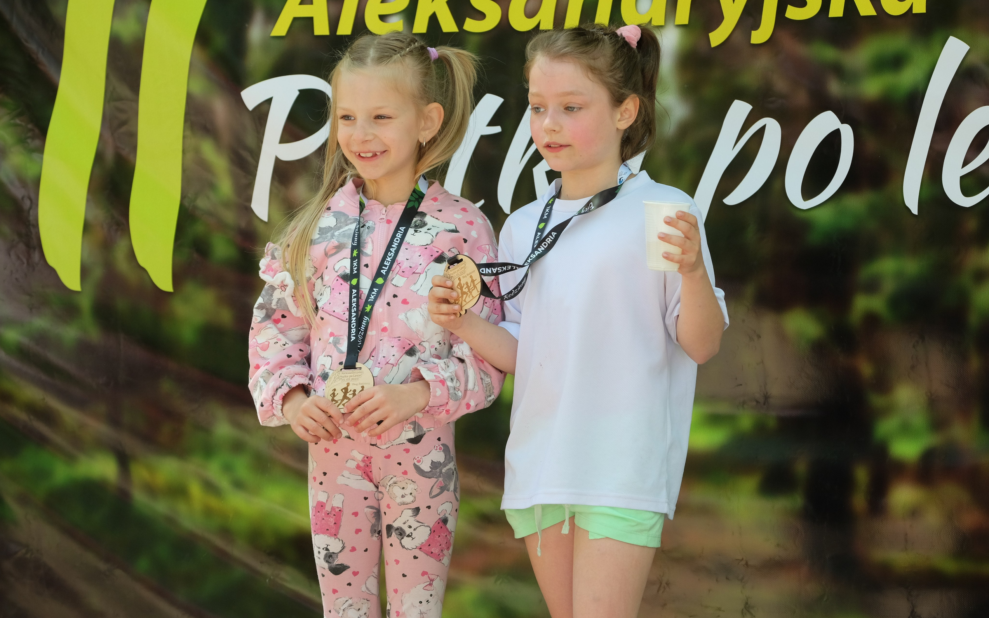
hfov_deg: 12.7
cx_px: 496
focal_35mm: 165
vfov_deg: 7.9
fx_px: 4447
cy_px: 296
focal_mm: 107.4
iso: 400
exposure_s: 1/140
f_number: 5.6
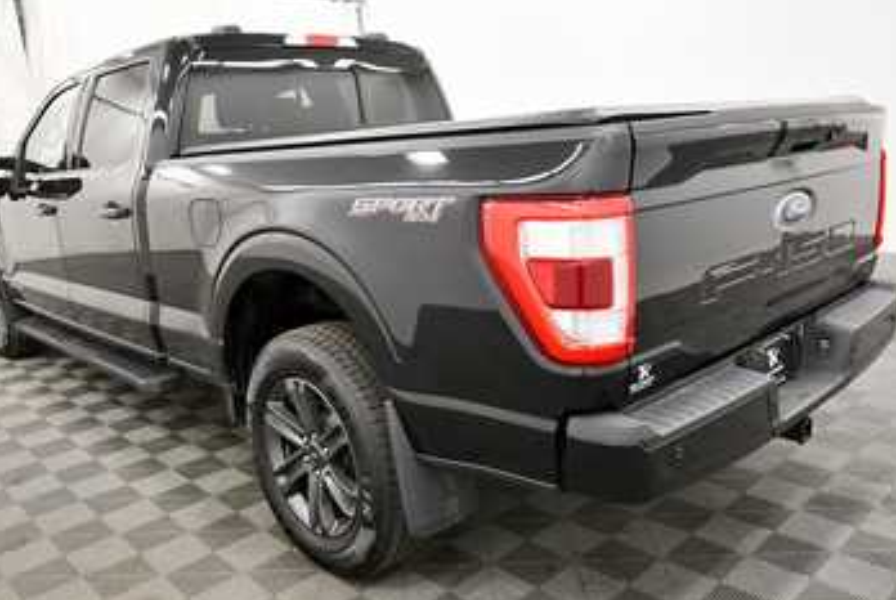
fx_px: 773
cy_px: 277
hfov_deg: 60.2
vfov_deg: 42.4
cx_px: 417
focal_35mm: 31
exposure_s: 1/125
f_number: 5.3
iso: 2000
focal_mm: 18
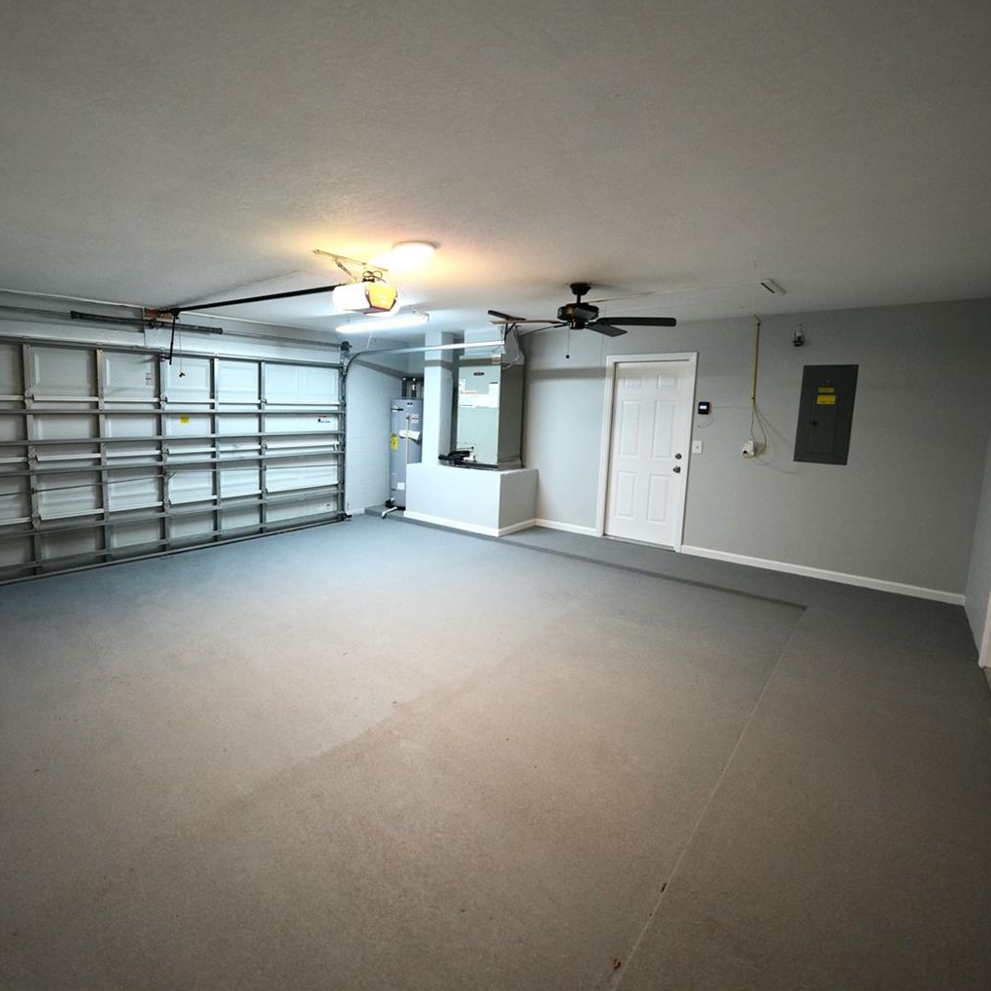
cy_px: 474
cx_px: 376
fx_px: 518
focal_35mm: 16
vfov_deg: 87.4
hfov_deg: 85.8
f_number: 2.8
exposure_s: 1/160
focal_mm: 12
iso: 2000
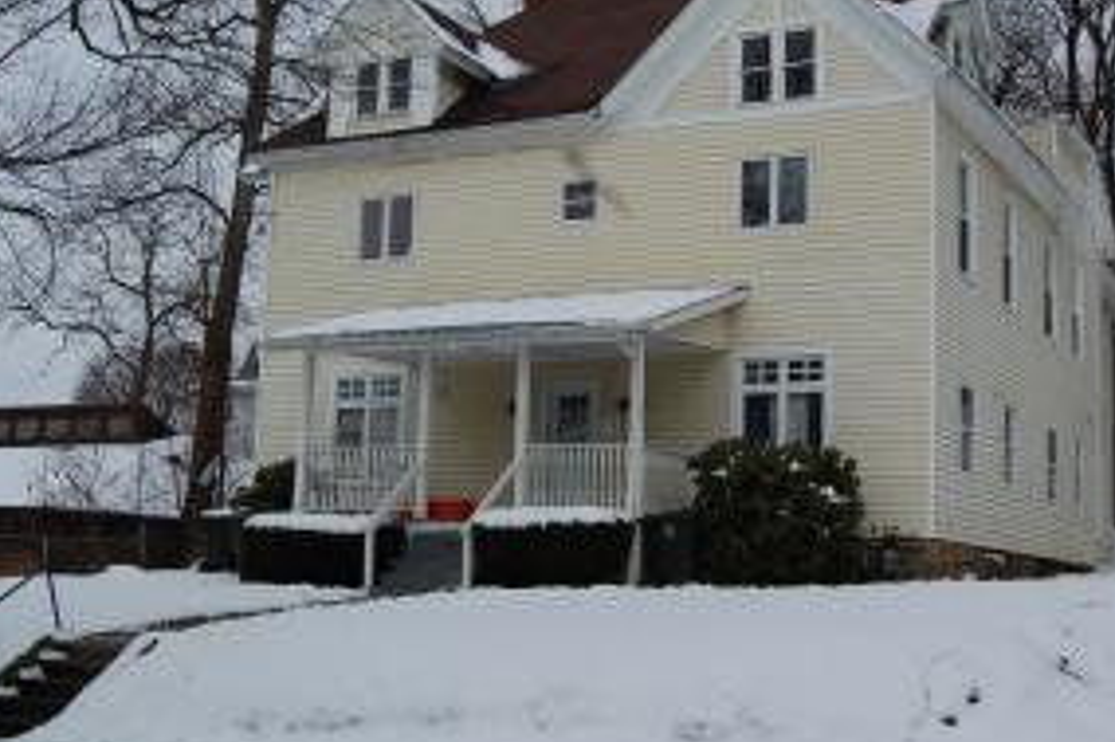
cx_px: 591
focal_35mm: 55
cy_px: 385
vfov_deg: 24.7
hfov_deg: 36.4
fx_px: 1696
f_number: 9
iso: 200
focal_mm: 23
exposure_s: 1/320
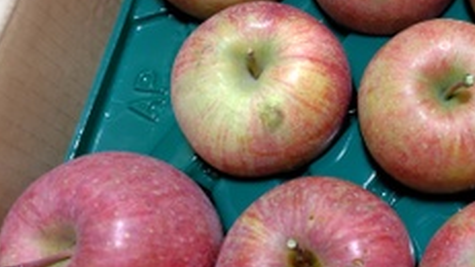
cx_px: 483
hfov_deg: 35.7
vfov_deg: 23.0
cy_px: 107
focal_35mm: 52
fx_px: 655
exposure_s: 1/60
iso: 432
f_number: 1.9
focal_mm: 5.6
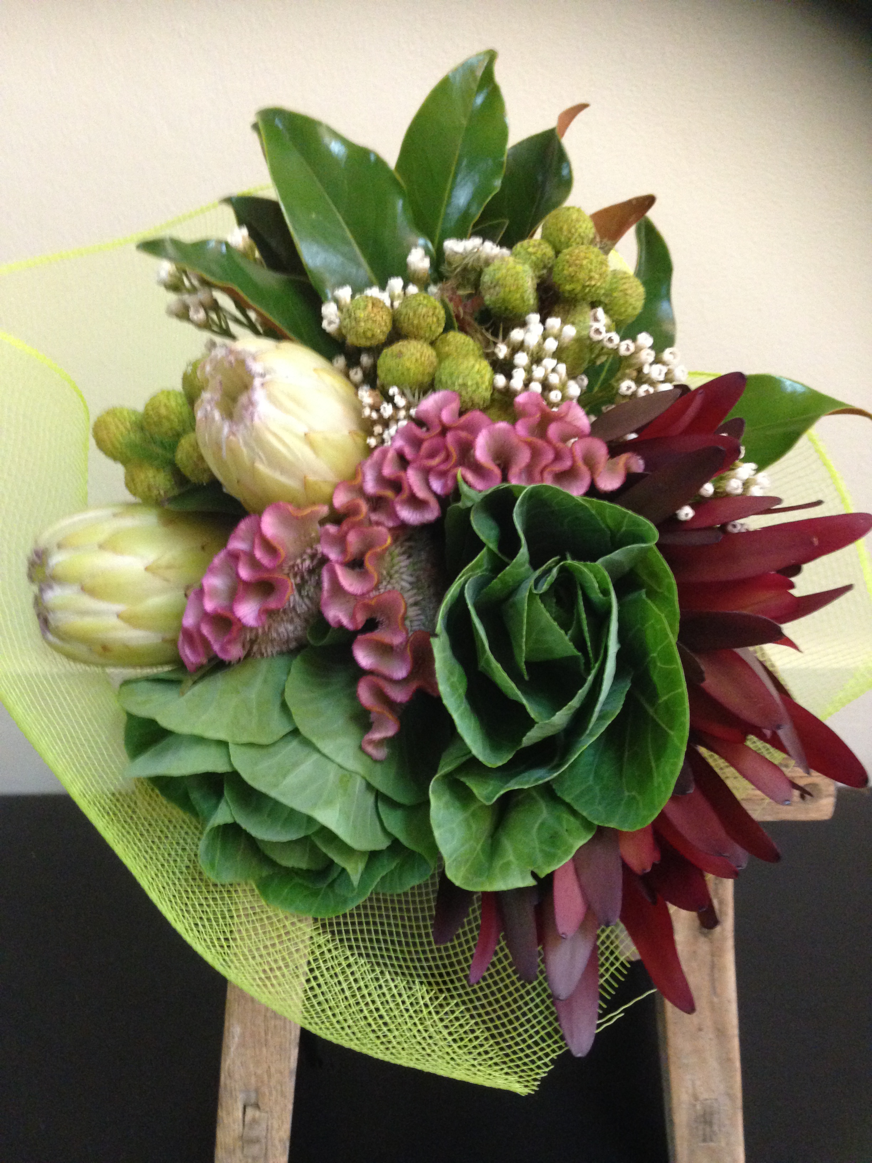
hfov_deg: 42.9
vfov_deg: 55.4
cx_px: 436
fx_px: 1108
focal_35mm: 33
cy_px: 582
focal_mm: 4.12
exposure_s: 1/17
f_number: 2.4
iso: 400
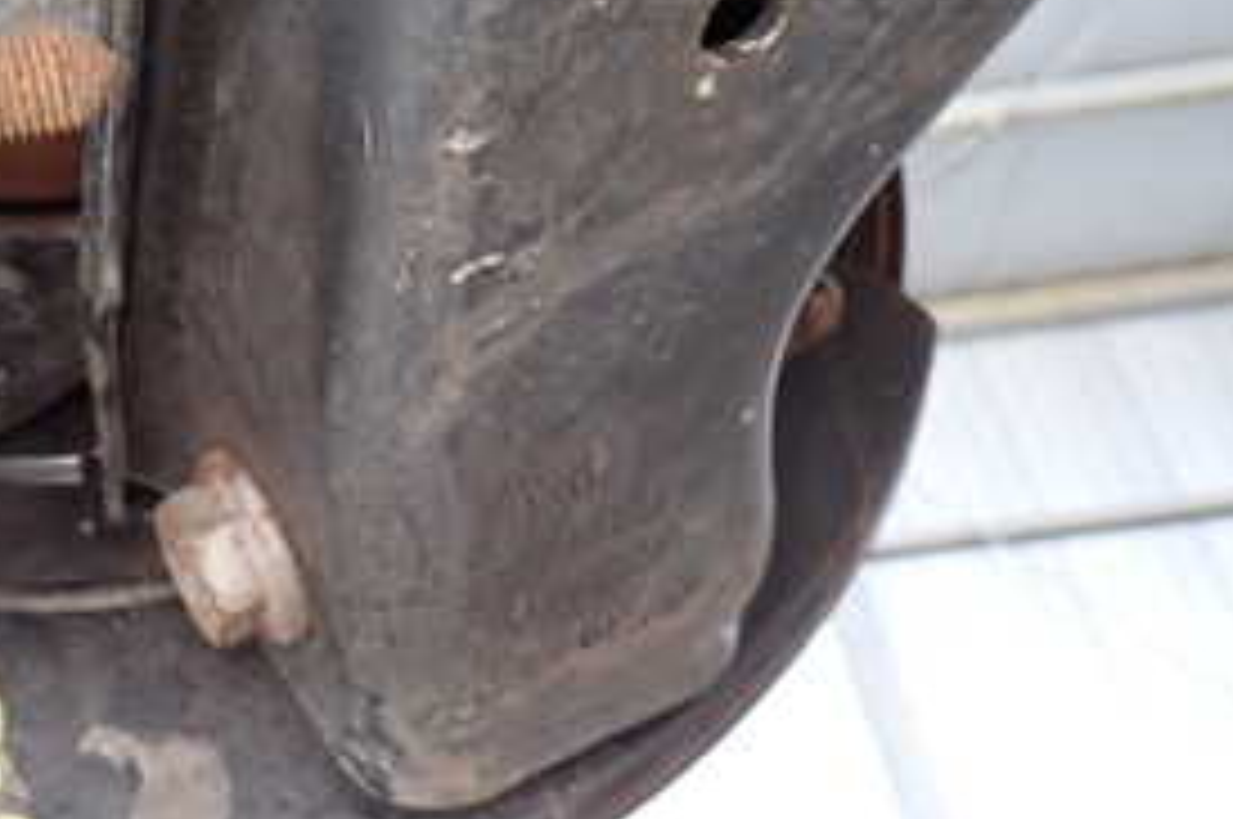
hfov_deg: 32.5
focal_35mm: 57
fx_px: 1950
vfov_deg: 23.2
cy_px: 112
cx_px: 18
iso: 250
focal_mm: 4.5
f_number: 2
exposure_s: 1/30
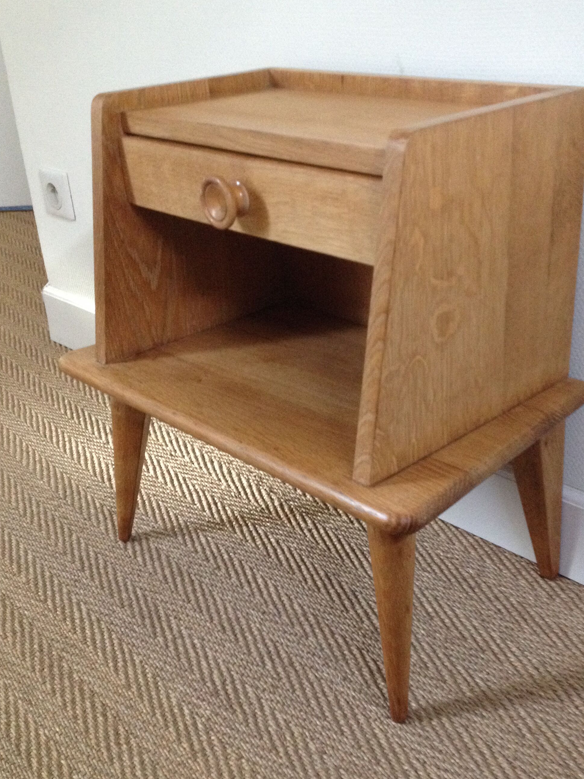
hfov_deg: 32.8
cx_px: 334
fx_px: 990
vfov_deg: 42.9
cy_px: 440
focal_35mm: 44
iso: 320
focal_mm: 4.28
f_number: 2.4
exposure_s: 1/20
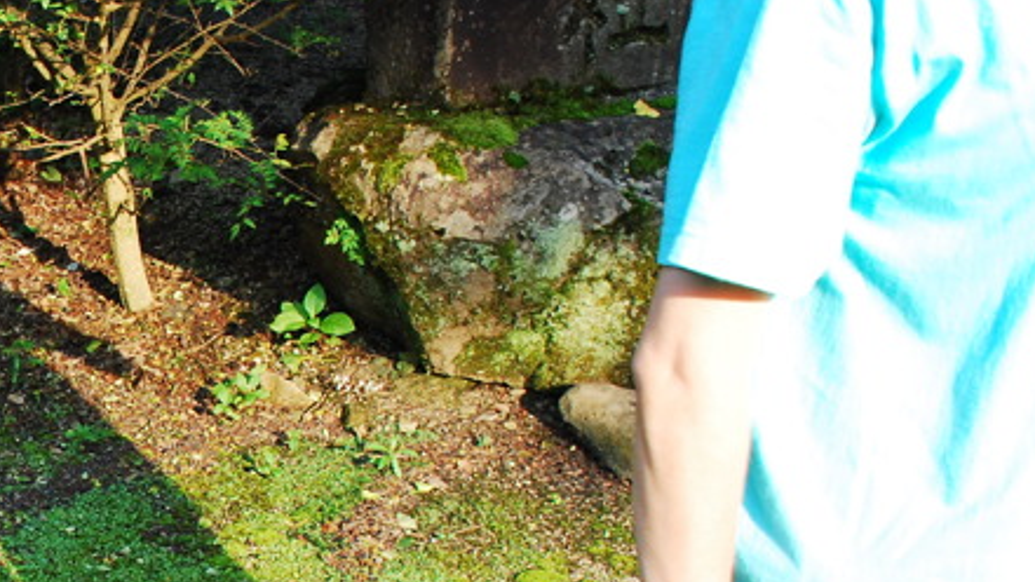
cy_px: 517
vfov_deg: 16.3
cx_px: -21
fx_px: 2003
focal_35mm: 73
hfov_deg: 27.2
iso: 320
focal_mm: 20
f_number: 6.3
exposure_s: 1/125
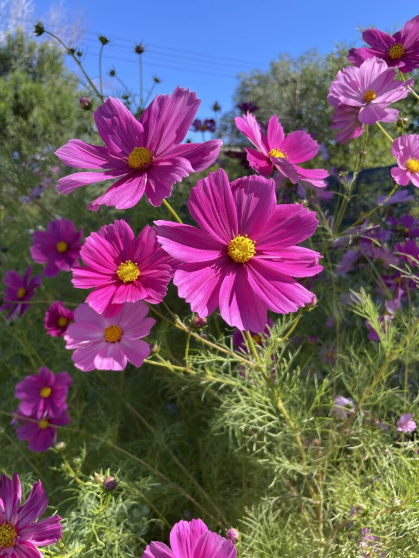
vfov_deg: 67.3
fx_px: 420
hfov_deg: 53.1
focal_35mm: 26
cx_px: 210
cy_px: 279
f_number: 1.6
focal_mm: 4.2
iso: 32
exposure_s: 1/963
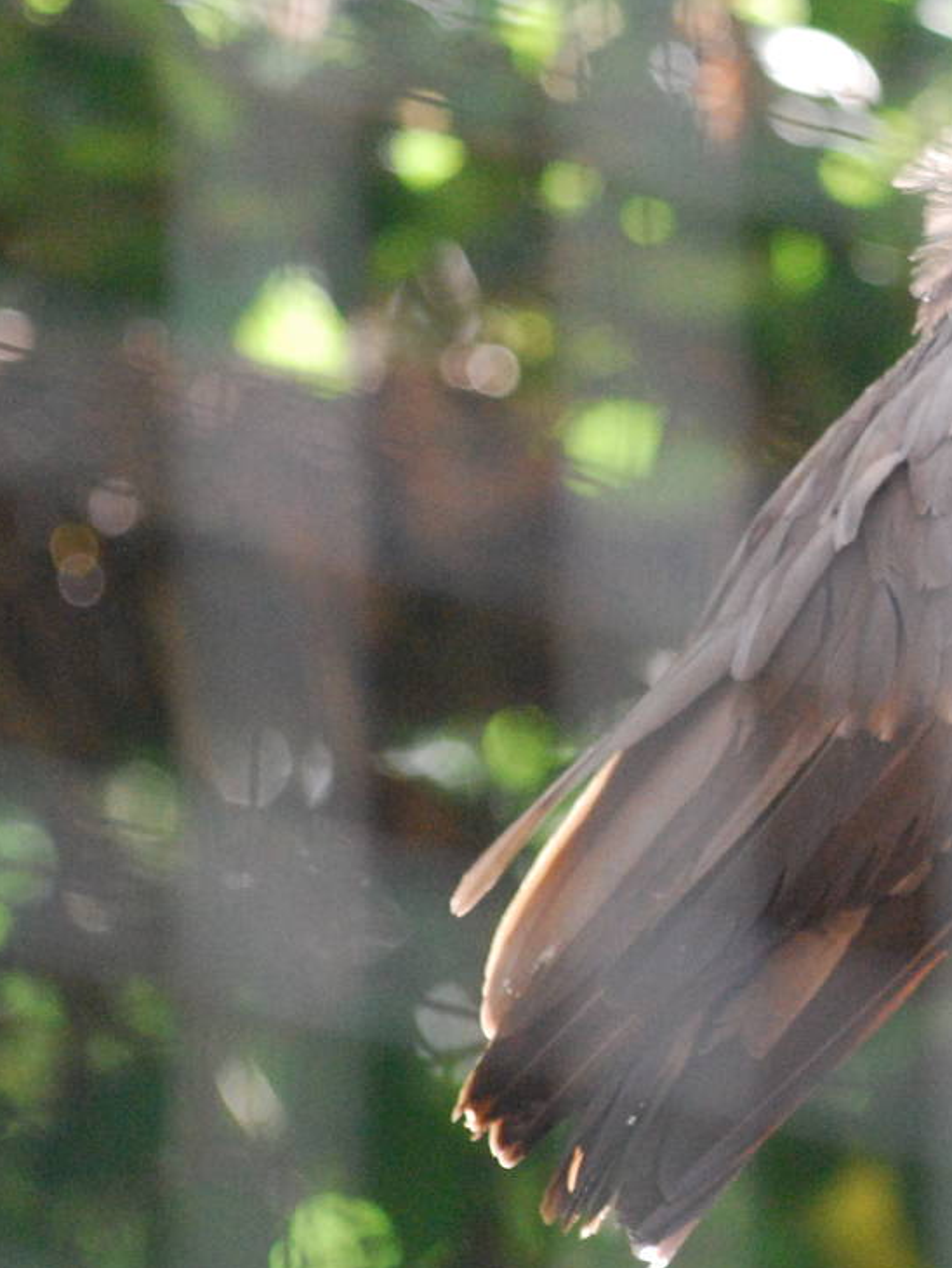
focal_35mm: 538
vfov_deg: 3.7
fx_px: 19716
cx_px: 1157
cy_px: 499
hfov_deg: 2.8
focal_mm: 170
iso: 1600
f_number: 4.8
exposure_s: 1/320
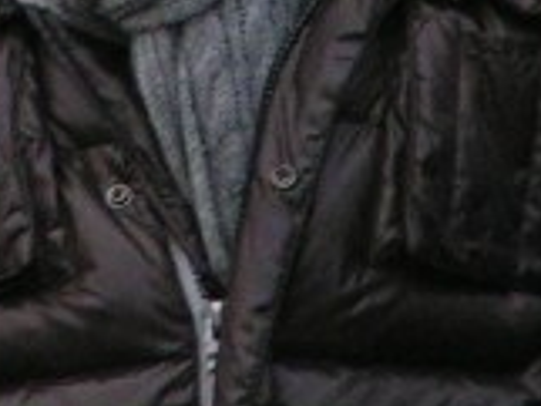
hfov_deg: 1.5
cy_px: -366
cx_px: 111
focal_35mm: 1287
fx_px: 20129
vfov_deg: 1.2
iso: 200
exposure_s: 1/160
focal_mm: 39.6
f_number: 3.5
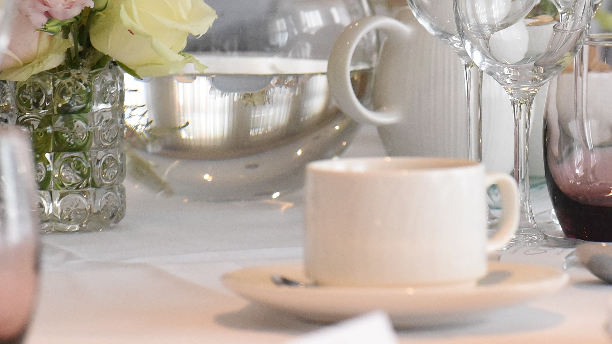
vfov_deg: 4.6
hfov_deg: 8.2
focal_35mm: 262
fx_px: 4252
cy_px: -66
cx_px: 578
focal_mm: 102
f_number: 5.6
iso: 5000
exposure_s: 1/320
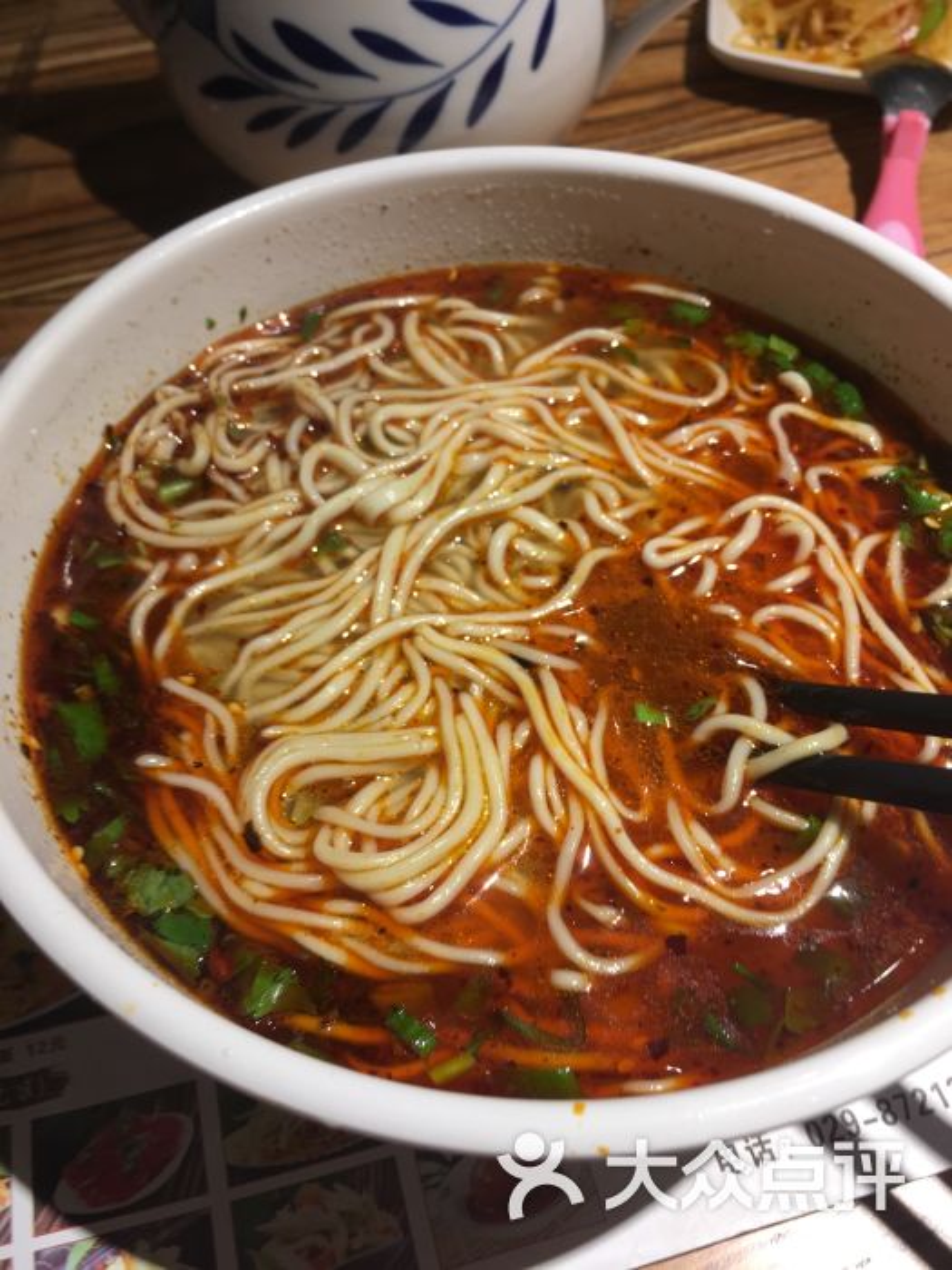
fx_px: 1063
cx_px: 476
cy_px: 635
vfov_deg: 61.7
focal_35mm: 29
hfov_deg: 48.2
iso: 25
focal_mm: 4.15
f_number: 2.2
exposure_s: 1/50
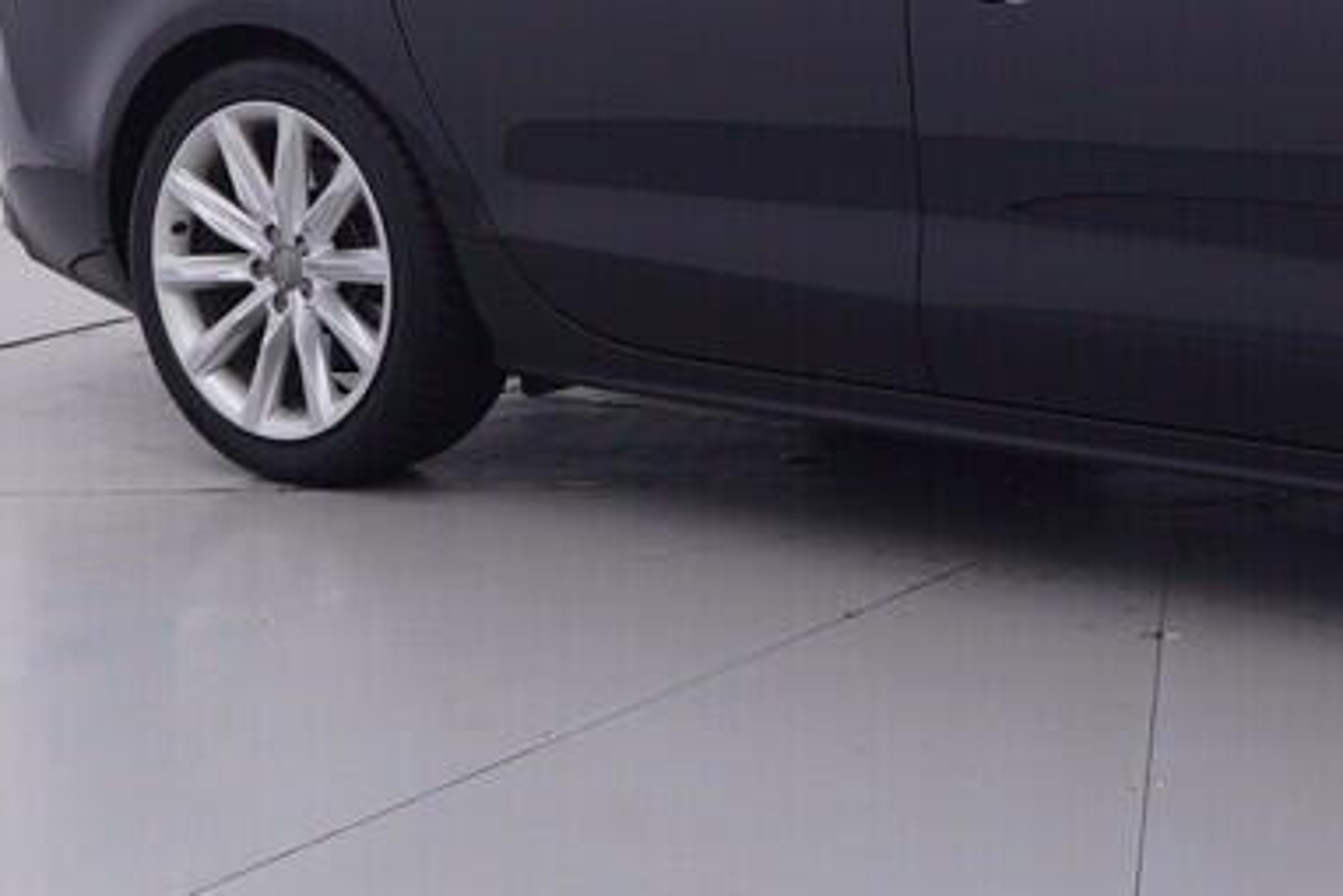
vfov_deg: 15.9
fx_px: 3168
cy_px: 60
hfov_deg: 23.4
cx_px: 1174
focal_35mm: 85
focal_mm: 15
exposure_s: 1/80
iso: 200
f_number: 5
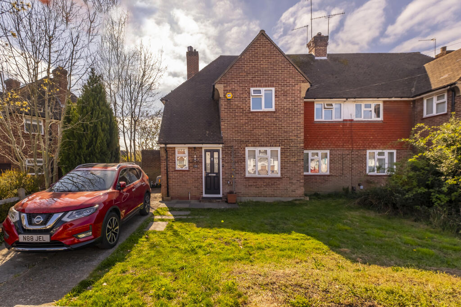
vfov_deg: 77.3
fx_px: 192
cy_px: 154
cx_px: 230
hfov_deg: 100.4
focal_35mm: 15
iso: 500
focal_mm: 10
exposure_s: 1/1000
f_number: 5.6
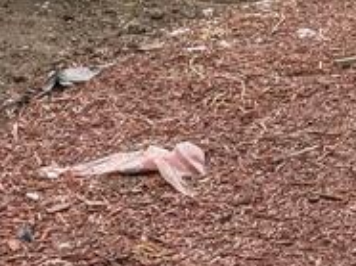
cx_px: 364
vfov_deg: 11.0
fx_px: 1274
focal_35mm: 124
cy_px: -241
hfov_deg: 15.6
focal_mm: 15
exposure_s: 1/100
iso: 640
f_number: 14
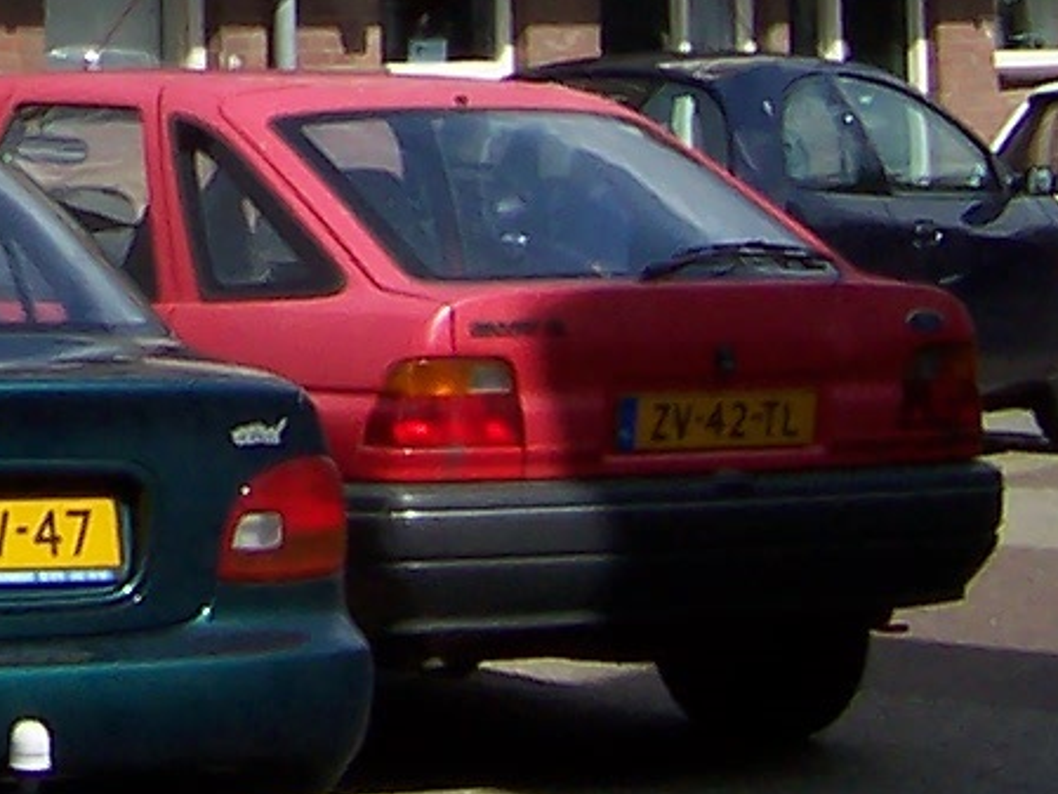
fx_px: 4983
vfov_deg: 8.6
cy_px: -785
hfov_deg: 11.6
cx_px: -575
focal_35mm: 163
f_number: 5.6
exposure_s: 1/750
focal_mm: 5.6
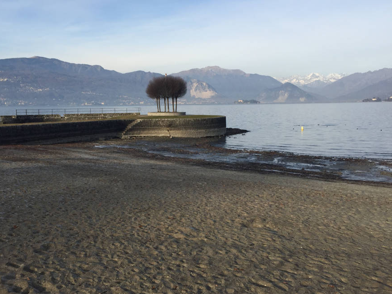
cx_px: 164
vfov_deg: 41.8
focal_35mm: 34
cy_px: 136
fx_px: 385
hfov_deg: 53.7
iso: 32
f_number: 2.2
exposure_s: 1/1276
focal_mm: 4.15
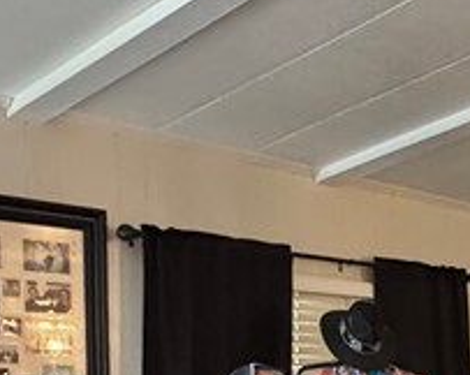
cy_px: 444
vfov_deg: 20.7
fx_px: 959
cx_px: 533
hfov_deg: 25.3
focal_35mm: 69
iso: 1250
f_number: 2.2
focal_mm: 2.22
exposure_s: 1/40
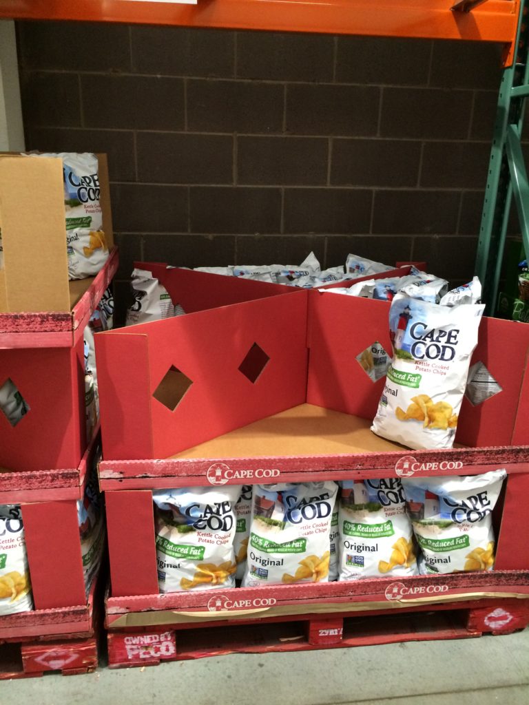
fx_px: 591
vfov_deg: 61.7
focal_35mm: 29
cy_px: 352
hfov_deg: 48.2
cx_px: 264
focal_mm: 4.15
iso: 320
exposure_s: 1/33
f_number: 2.2
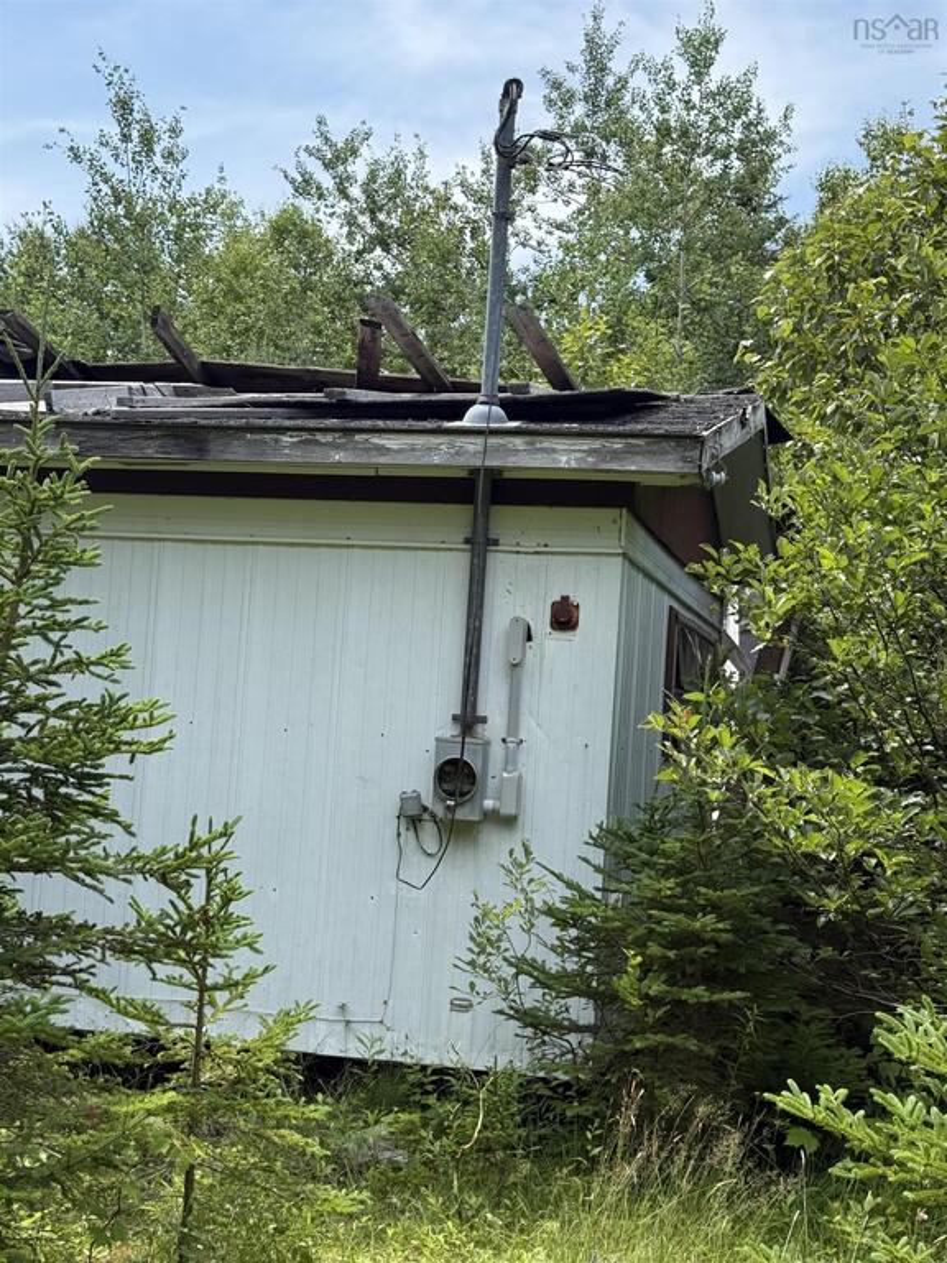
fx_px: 1751
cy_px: 632
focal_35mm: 48
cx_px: 474
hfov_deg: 30.3
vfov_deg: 39.7
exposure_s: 1/2494
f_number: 1.78
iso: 100
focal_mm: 6.76
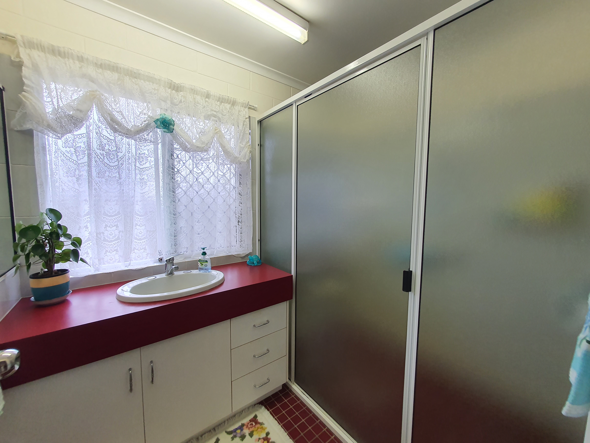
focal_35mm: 13
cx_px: 295
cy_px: 222
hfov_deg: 106.2
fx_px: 222
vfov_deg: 89.9
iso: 100
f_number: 2.2
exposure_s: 1/50
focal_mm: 1.8
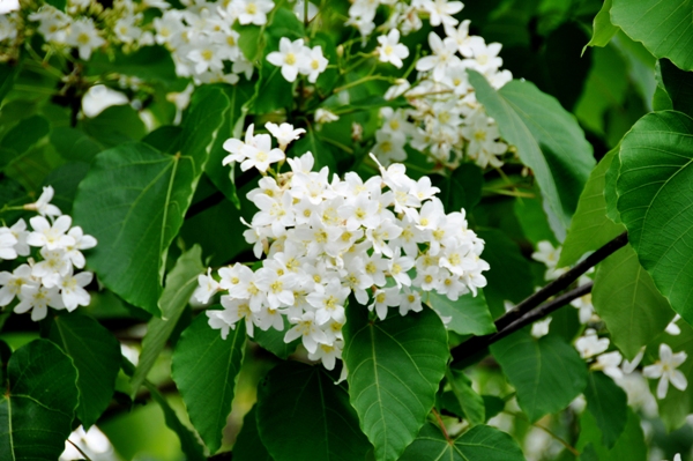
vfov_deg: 4.6
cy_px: 230
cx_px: 346
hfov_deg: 6.9
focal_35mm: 300
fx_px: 5770
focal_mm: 200
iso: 200
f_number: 8
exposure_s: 1/100
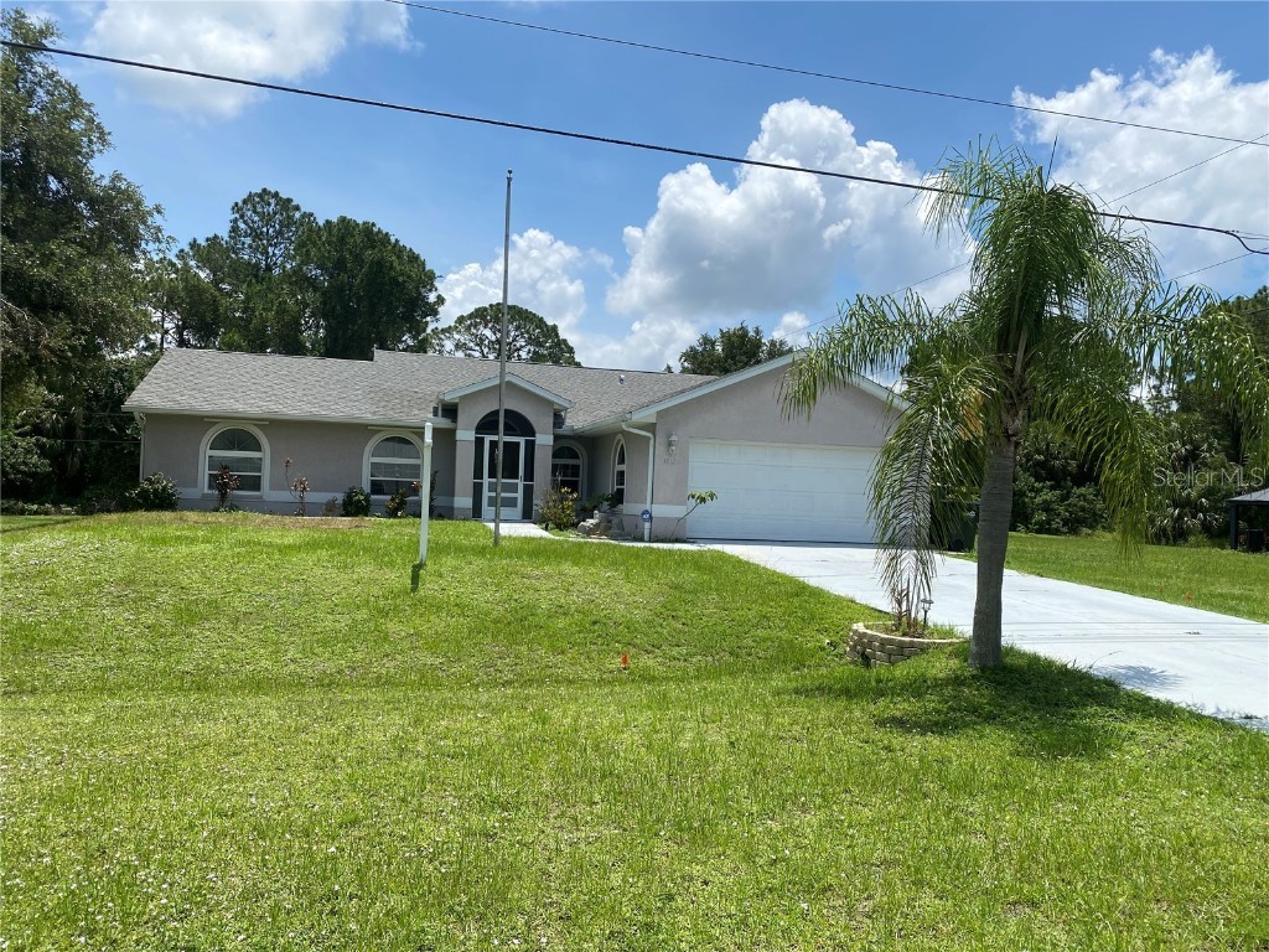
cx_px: 634
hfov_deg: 67.3
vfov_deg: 53.1
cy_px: 476
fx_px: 953
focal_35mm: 26
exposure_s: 1/4274
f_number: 1.8
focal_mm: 4.25
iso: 32
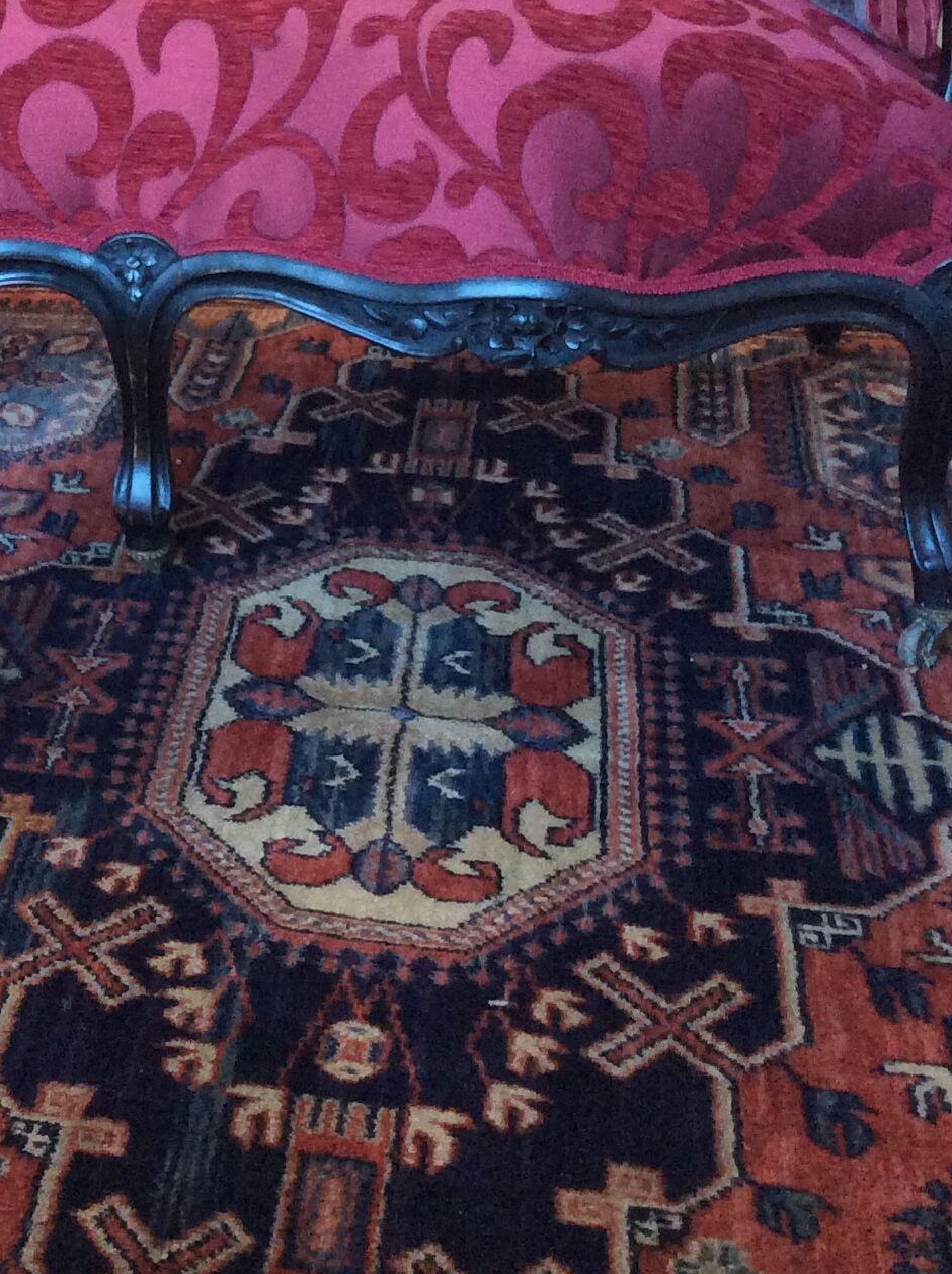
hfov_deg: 20.8
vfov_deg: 27.8
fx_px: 2499
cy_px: 181
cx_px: -25
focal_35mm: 68
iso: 160
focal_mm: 3.3
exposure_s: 1/24
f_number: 2.4
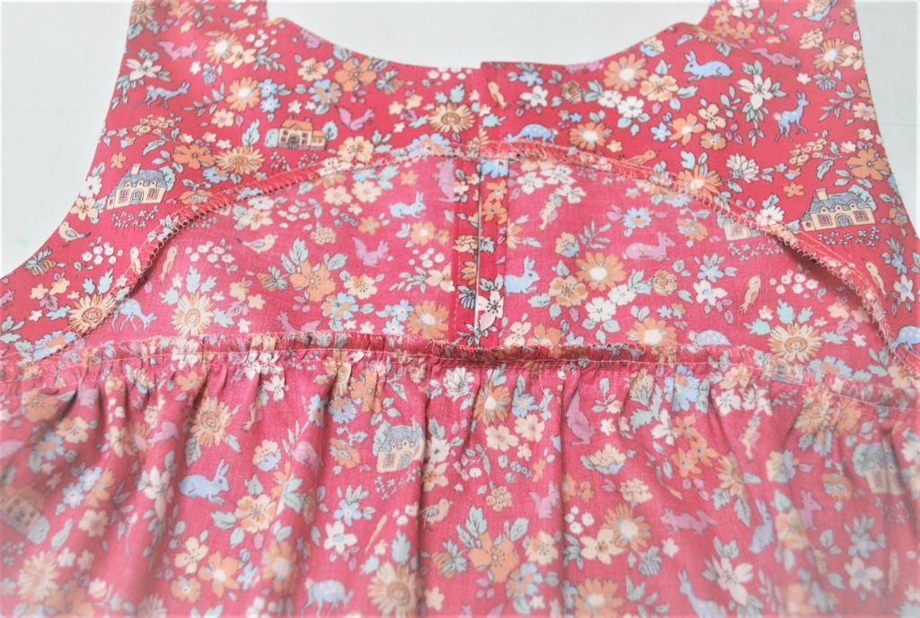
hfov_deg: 53.0
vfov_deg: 37.0
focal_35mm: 36
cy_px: 309
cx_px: 460
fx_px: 922
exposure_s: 1/30
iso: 220
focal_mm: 24
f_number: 4.2
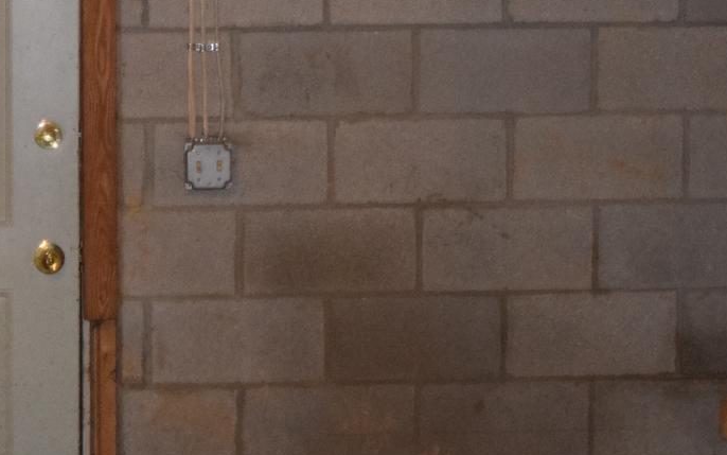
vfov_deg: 9.3
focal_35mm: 142
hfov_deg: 14.5
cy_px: 173
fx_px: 2804
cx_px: -3
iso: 3200
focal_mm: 31
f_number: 4.2
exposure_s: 1/60
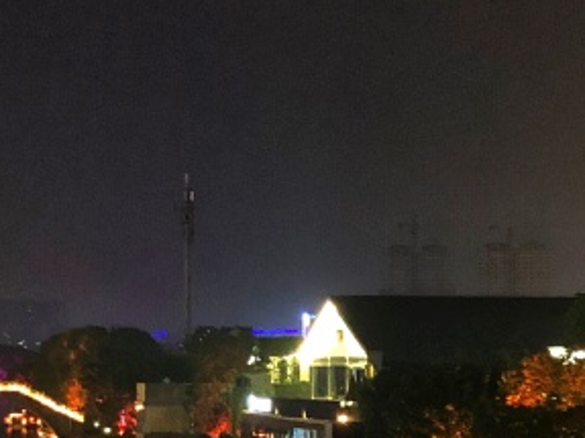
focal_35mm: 117
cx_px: 232
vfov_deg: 12.6
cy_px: 359
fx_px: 1976
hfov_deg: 16.8
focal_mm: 4
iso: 125
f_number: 1.8
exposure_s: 1/4
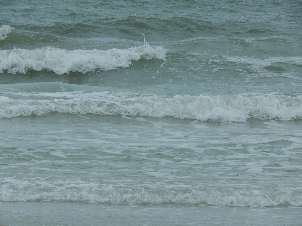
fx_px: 3054
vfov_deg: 4.2
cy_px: 113
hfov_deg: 5.7
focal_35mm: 350
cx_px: 151
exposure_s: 1/320
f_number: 5.7
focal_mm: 62.2
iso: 125
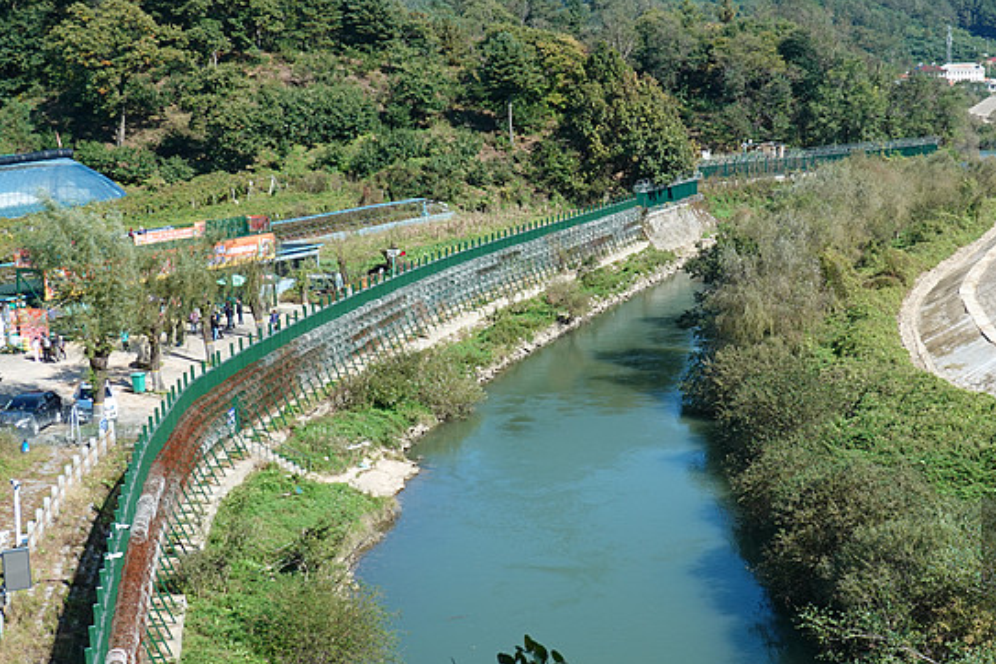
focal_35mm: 56
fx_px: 1549
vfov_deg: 24.2
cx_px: 657
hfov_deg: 35.3
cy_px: 324
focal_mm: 14.12
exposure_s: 1/320
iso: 125
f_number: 5.6
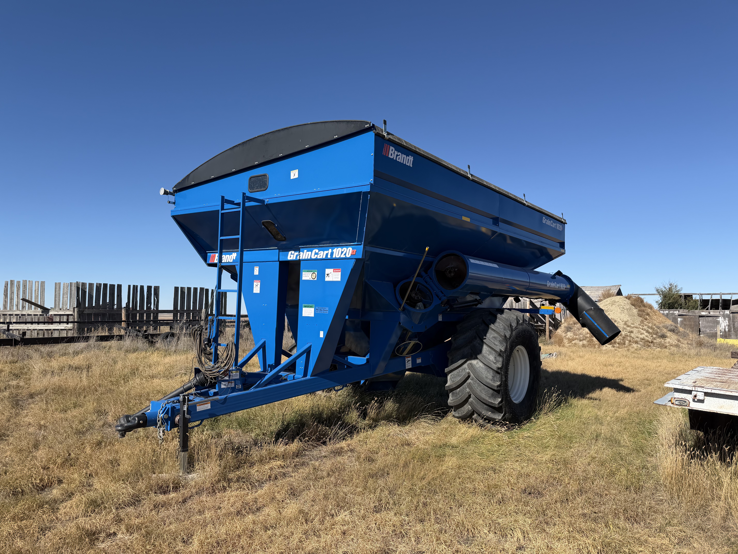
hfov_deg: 71.6
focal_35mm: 24
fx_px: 512
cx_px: 369
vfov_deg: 56.8
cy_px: 277
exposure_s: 1/4673
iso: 80
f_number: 1.78
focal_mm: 6.76
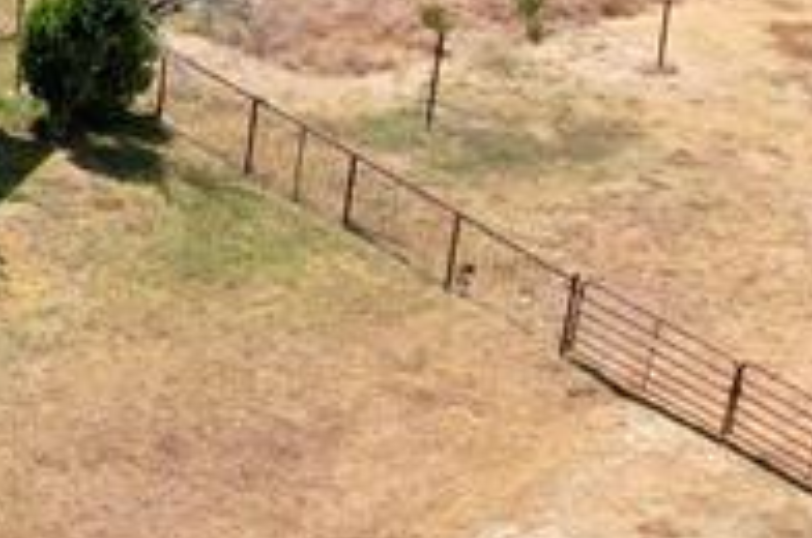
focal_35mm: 115
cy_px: 54
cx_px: -356
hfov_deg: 16.4
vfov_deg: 11.8
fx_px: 2590
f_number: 2.8
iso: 100
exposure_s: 1/2000
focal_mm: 8.38
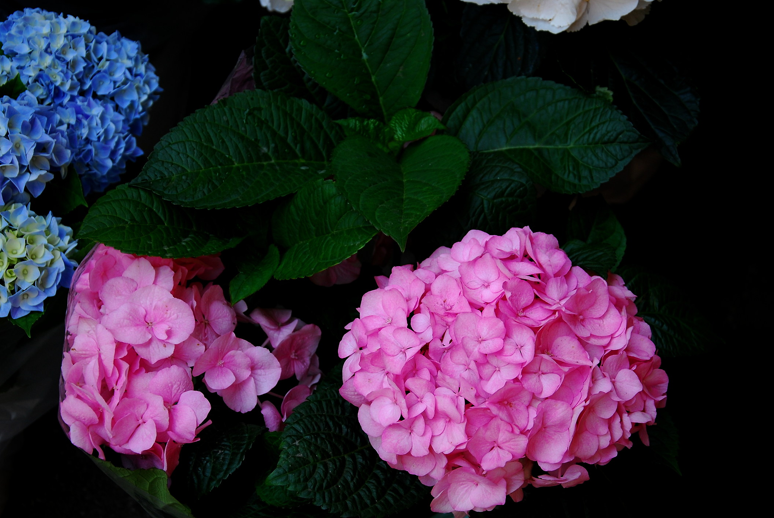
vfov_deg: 16.1
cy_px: 293
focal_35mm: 85
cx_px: 433
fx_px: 1829
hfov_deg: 23.9
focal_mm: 50
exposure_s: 1/100
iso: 200
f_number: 5
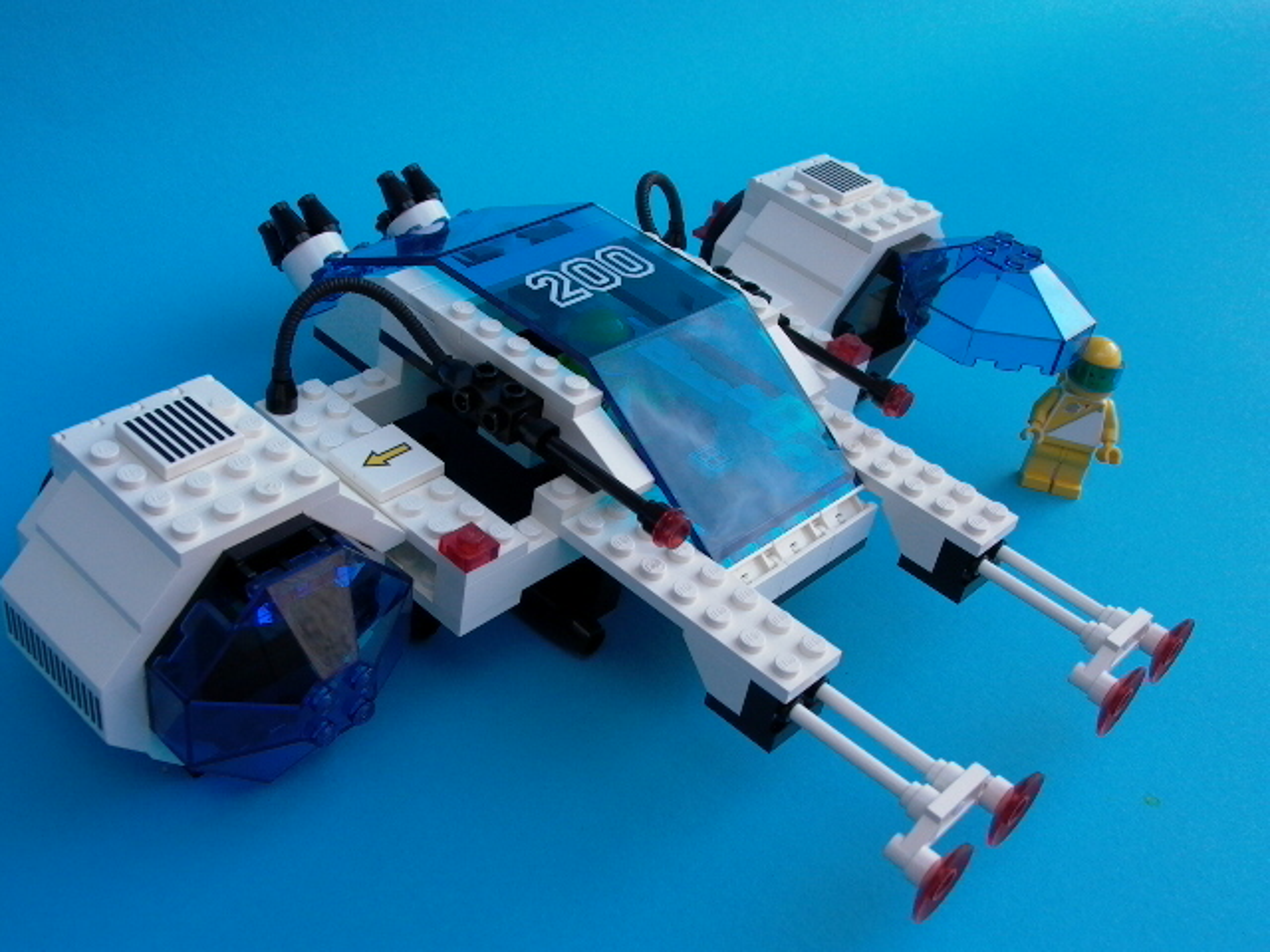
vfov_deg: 37.7
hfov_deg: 49.0
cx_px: 635
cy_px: 476
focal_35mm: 38
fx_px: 1394
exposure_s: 1/301
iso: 100
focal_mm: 8.19
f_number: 4.2
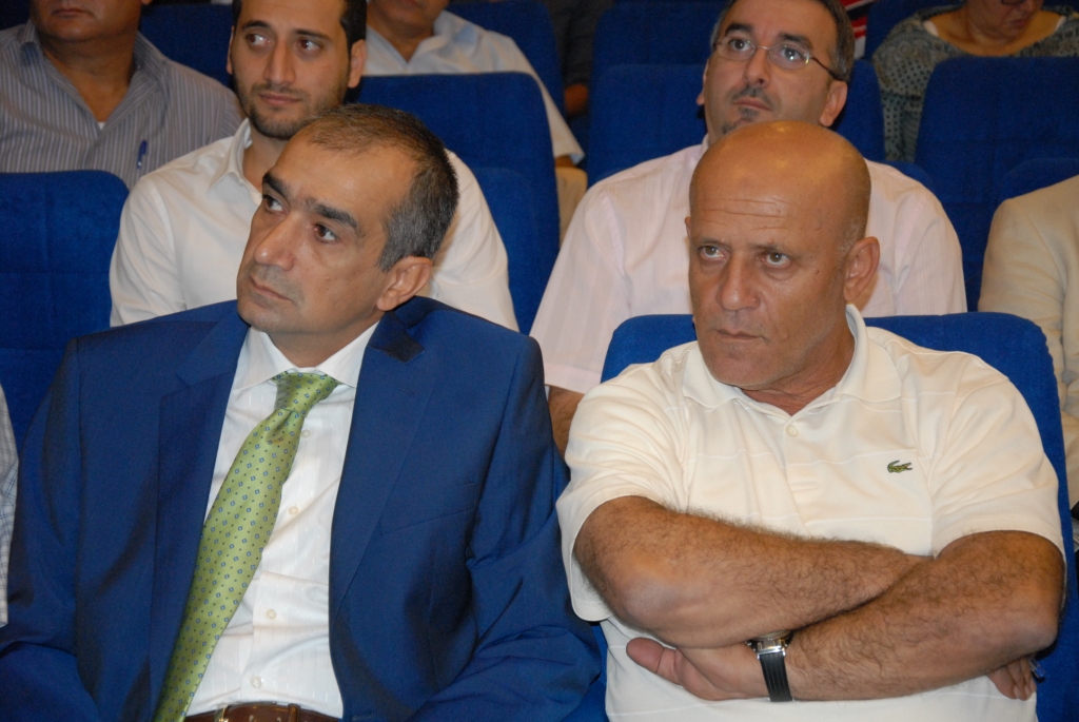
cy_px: 361
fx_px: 2610
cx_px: 540
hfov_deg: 23.4
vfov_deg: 15.7
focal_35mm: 87
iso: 1000
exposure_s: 1/60
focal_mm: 58
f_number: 5
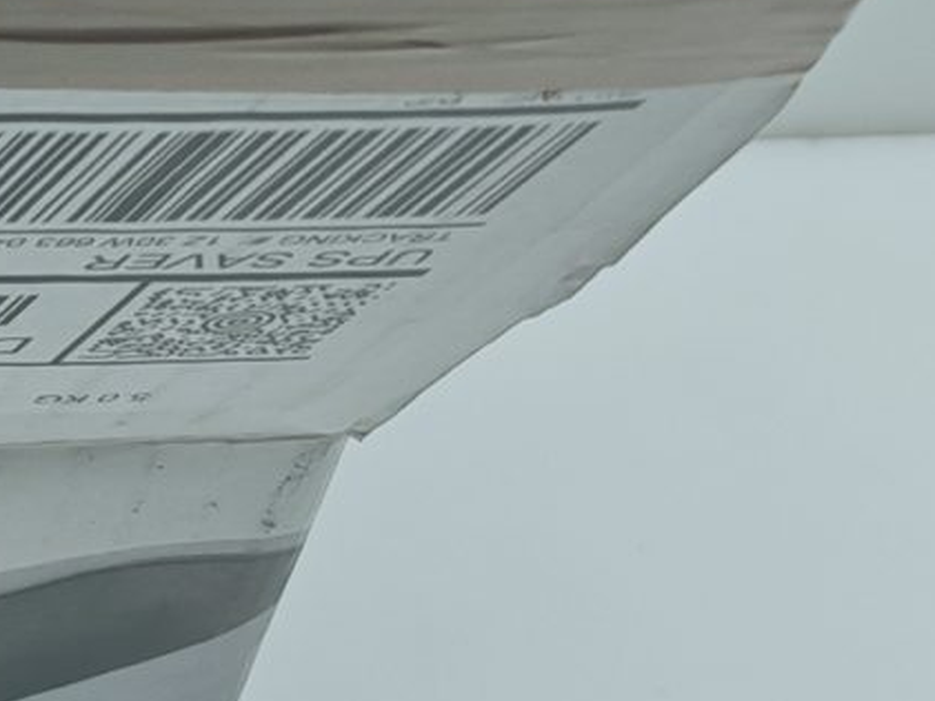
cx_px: -1486
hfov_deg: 10.1
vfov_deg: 8.9
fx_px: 4431
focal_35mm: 164
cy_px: -135
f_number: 2
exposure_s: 1/100
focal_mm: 6.83
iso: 100
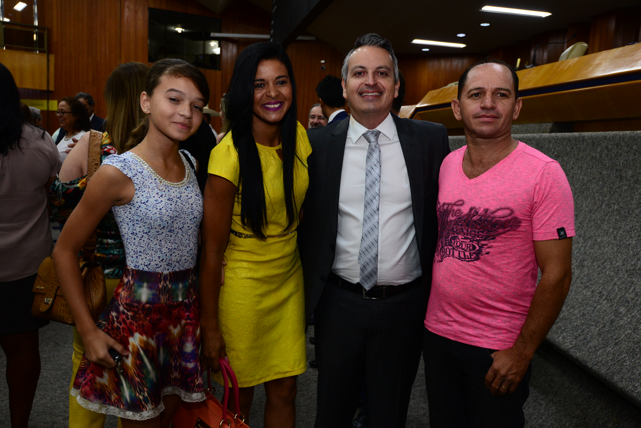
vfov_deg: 43.6
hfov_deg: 61.9
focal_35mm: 30
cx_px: 320
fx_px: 534
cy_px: 214
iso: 1600
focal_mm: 30
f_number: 5
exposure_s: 1/125
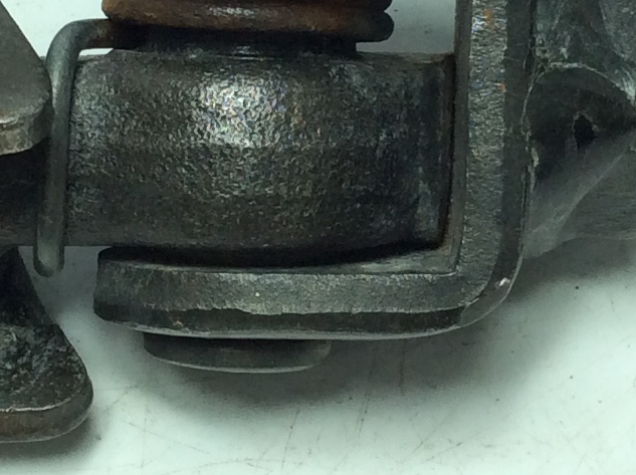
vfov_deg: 11.1
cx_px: 223
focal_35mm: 131
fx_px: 2404
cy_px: -105
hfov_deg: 15.0
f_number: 2.4
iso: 32
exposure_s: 1/316
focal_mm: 3.3
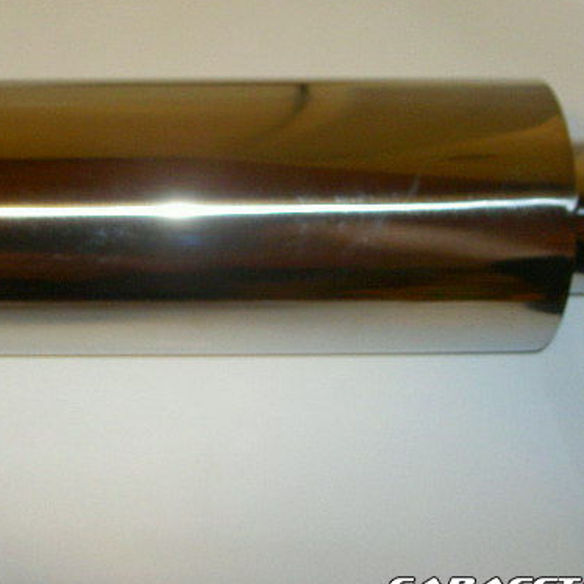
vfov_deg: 29.0
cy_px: 226
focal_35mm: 59
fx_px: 1126
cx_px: 156
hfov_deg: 28.7
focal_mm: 8
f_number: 2.8
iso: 100
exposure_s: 1/59.5
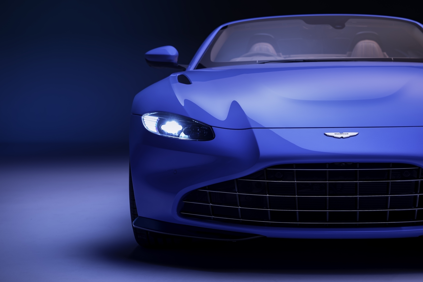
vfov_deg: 16.1
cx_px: 212
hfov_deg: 23.9
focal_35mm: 85
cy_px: 141
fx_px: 999
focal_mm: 85
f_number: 5
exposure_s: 1.3
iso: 50
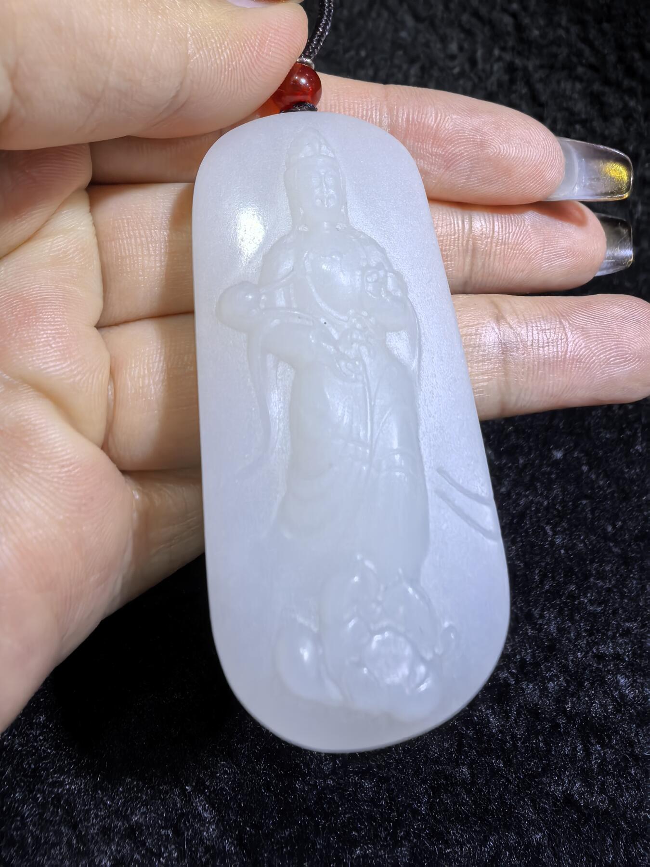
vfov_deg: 65.3
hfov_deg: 51.4
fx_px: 676
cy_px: 434
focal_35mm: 27
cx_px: 325
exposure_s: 1/100
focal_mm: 1.95
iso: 200
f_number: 2.2
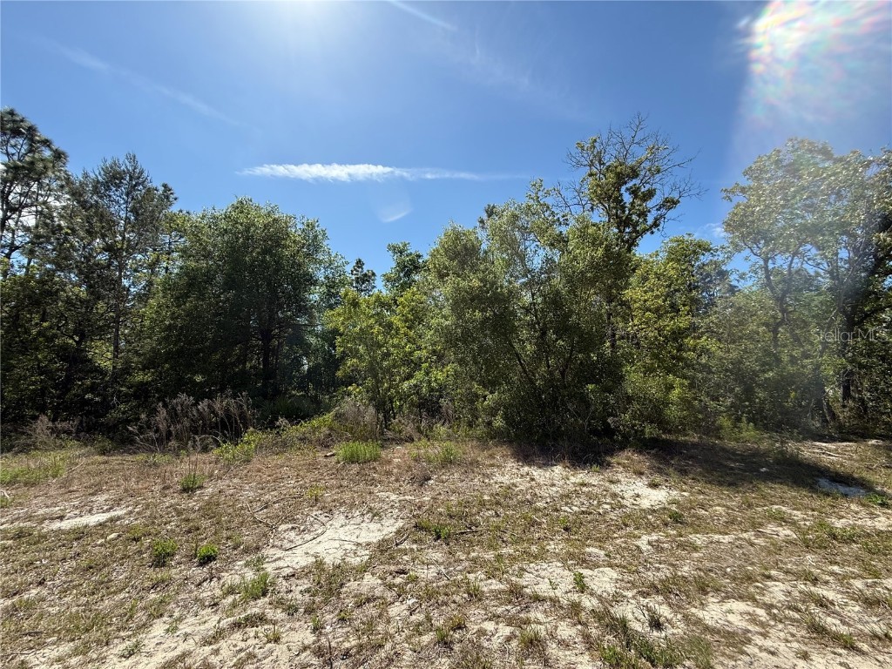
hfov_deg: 102.1
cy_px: 334
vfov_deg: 85.7
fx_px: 361
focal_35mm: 14
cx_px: 446
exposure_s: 1/1125
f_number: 2.2
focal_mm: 2.22
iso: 50
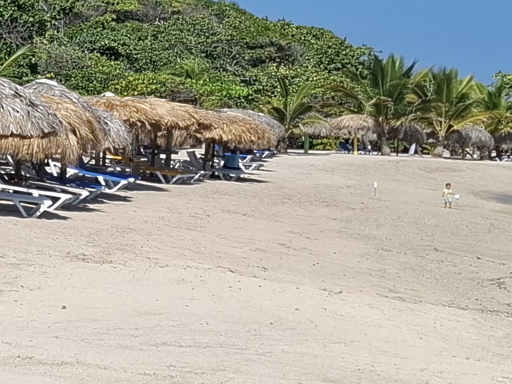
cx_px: -307
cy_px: 181
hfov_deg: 14.4
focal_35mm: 126
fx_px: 1864
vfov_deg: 11.8
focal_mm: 5.54
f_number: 1.8
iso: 50
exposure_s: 1/2278
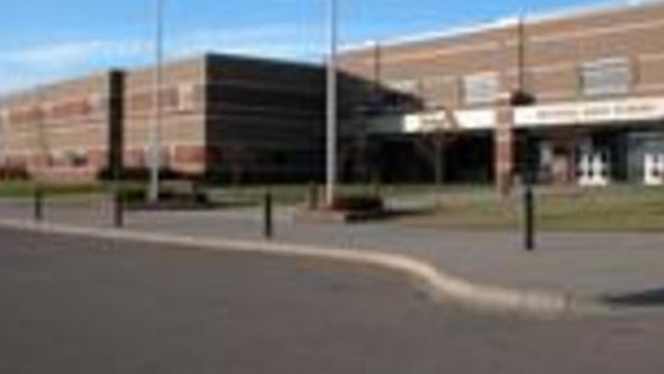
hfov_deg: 41.2
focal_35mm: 50
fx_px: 881
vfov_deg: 23.9
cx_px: 384
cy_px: 124
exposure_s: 1/283
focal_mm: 8.9
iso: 100
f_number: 5.6
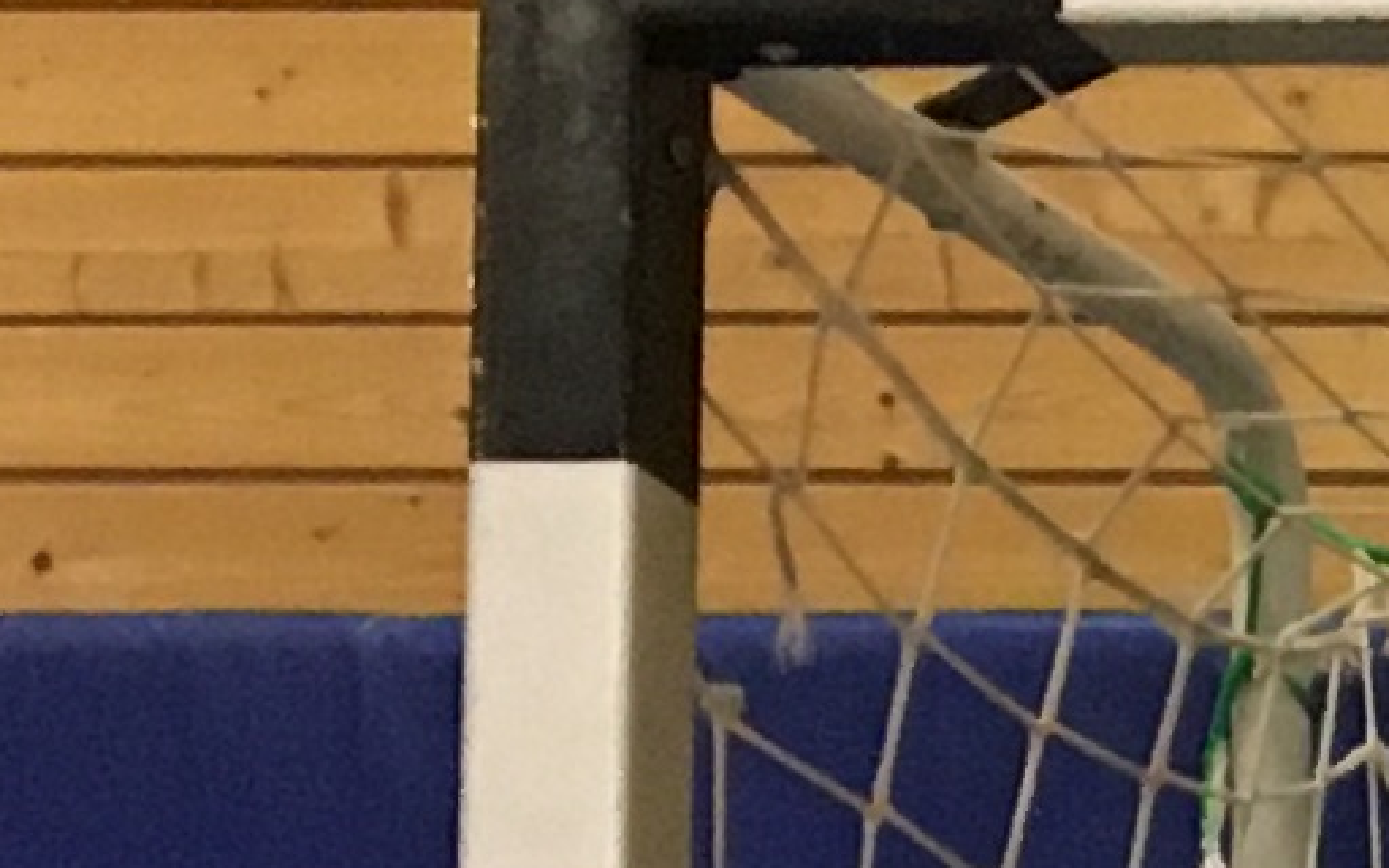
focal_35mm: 242
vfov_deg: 5.2
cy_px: 2222
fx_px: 9161
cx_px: 3896
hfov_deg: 7.7
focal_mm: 4.15
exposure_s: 1/33
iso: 160
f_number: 2.2
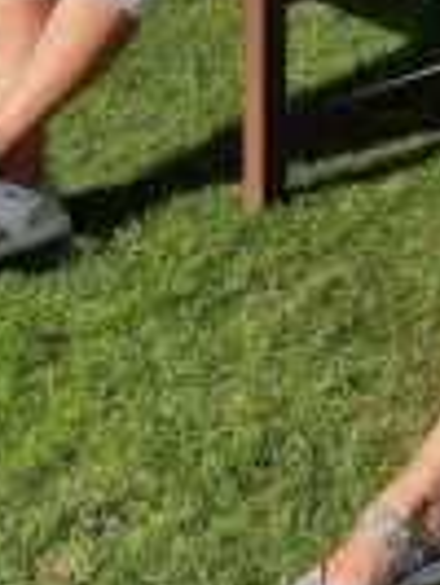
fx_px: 1912
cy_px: -185
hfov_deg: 12.1
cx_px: 779
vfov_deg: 16.4
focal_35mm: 113
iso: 32
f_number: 2
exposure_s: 1/1754
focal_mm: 4.6
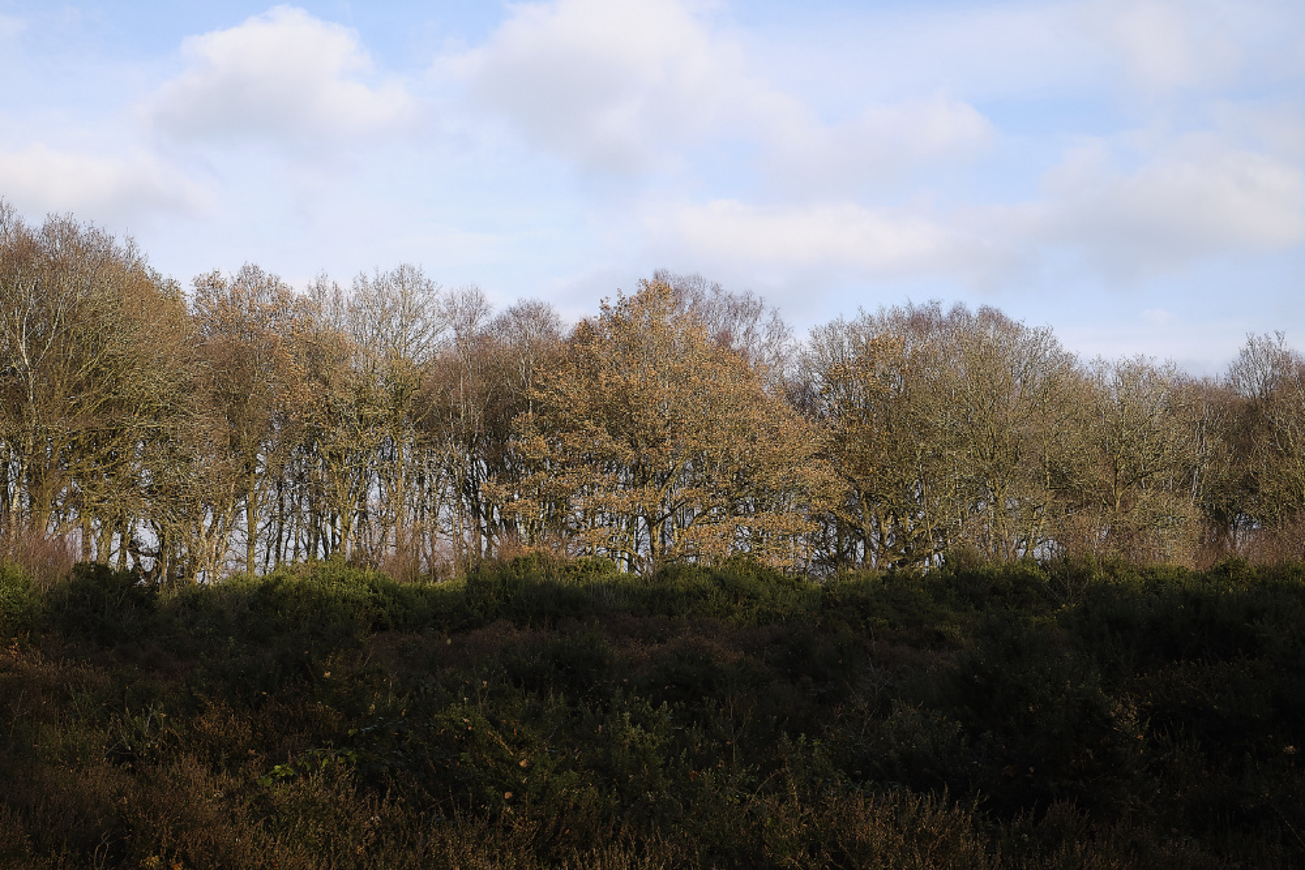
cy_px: 435
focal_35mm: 42
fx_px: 1523
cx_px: 652
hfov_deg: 46.4
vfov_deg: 31.9
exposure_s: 1/160
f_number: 14
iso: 640
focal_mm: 27.7
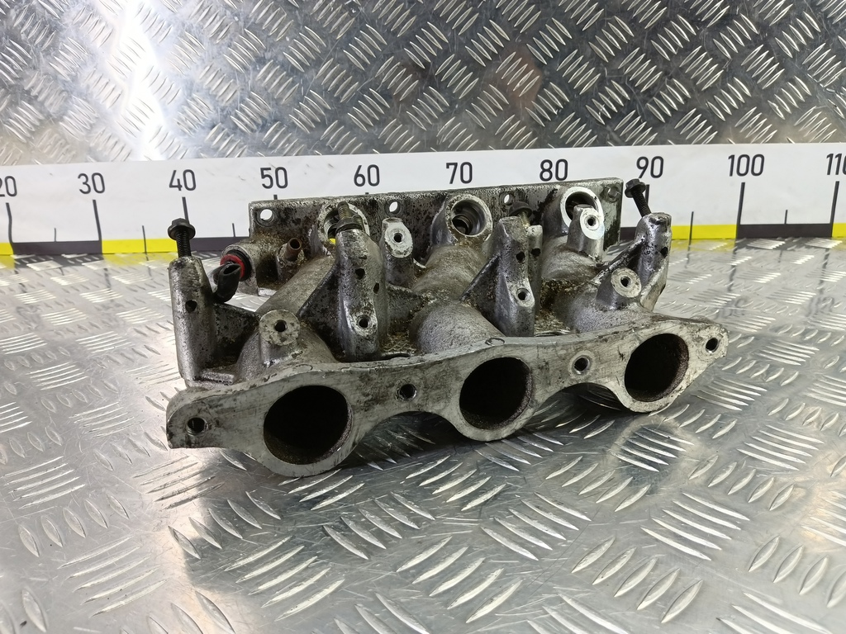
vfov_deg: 58.9
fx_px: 562
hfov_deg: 73.9
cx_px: 423
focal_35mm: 23
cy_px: 317
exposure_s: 1/50
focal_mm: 4.11
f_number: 1.6
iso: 156
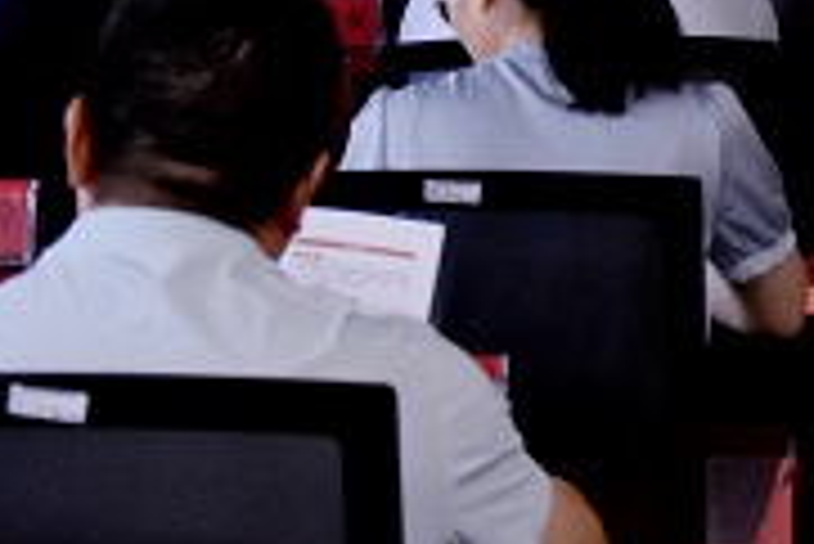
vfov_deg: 8.0
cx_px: 1160
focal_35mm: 169
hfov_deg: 11.7
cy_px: -297
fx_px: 3824
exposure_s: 1/320
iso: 1600
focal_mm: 34
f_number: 4.2
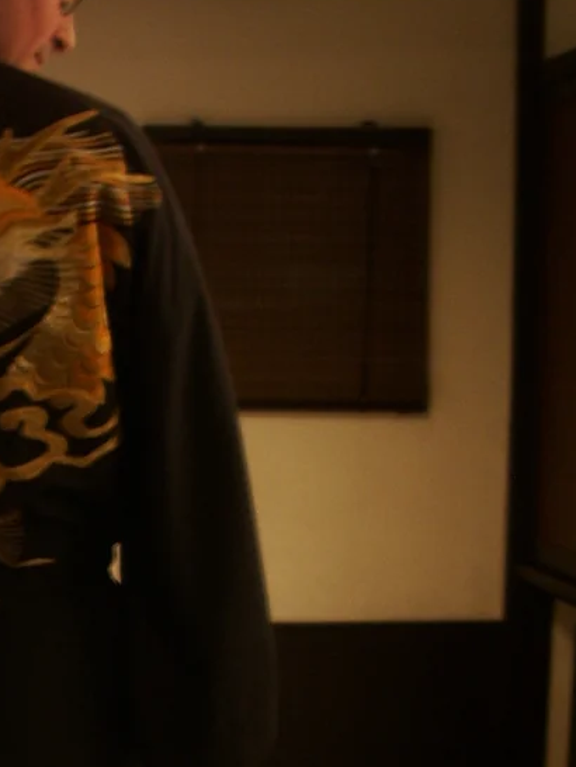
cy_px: 653
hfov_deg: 17.4
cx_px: -51
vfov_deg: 23.3
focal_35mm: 82
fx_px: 1818
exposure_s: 1/4
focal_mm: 5.8
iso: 100
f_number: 2.6
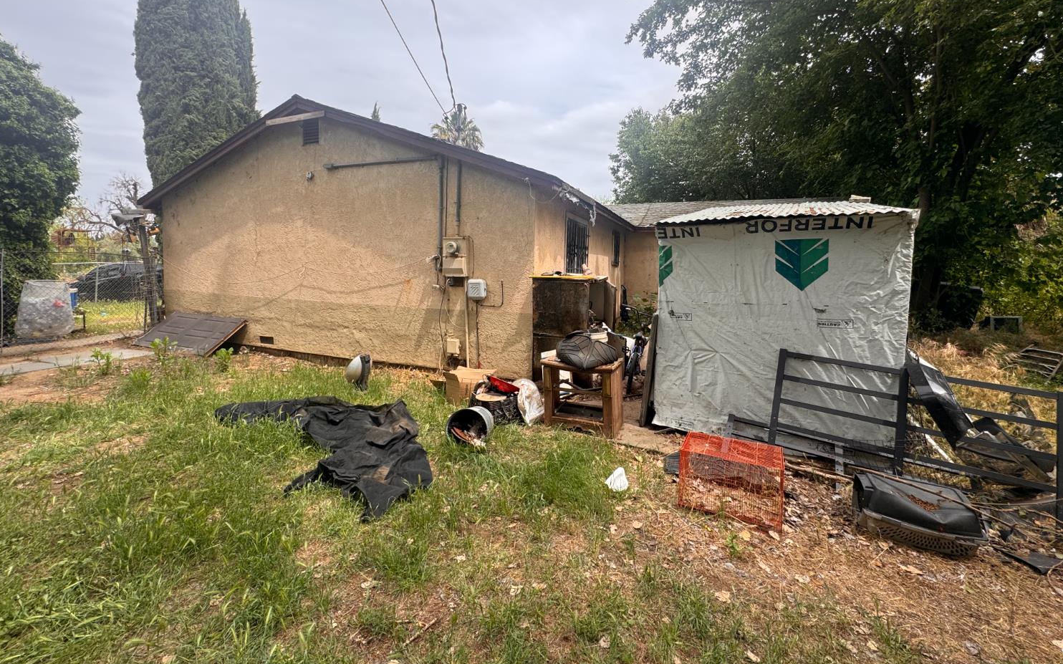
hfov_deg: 101.5
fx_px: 434
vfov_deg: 74.5
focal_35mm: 15
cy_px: 293
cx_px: 532
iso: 40
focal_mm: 2.22
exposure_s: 1/858
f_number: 2.2
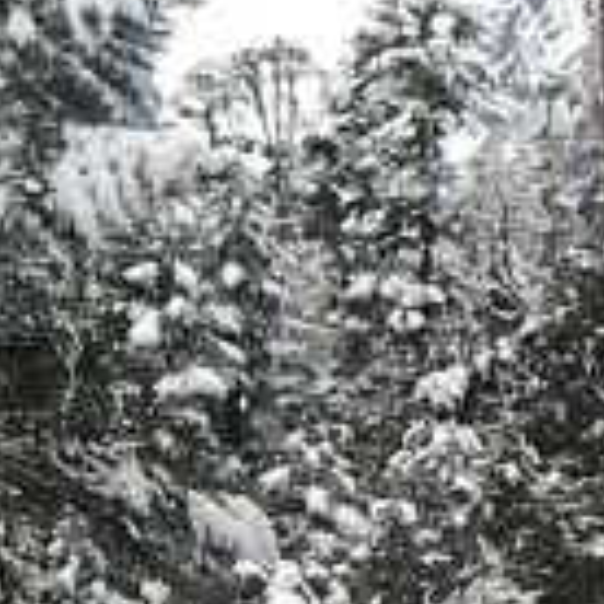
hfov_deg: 10.0
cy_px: 687
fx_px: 3455
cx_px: 225
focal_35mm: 175
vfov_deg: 9.9
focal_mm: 5.8
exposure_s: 1/400
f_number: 4.8
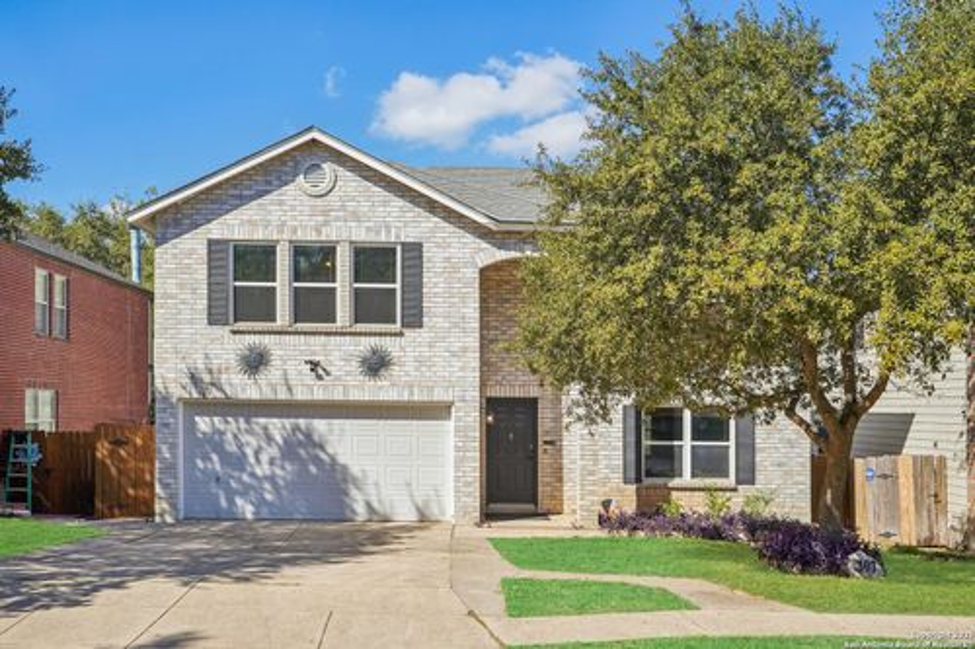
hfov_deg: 54.5
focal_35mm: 35
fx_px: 948
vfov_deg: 37.8
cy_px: 324
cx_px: 488
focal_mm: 35
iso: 100
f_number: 8
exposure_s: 1/250
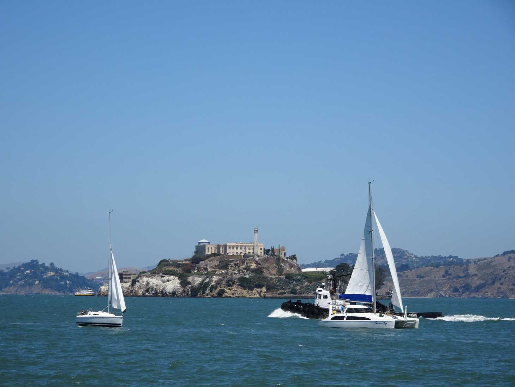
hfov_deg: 15.5
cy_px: 194
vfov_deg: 11.7
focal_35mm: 127
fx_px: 1889
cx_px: 258
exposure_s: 1/640
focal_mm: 21.66
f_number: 5.6
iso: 80
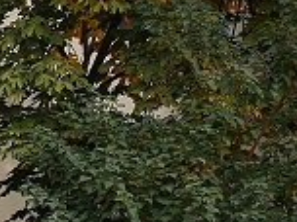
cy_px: 364
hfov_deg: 11.4
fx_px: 1218
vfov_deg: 10.0
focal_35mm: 142
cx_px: -422
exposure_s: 1/1456
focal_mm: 4.75
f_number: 1.8
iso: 50
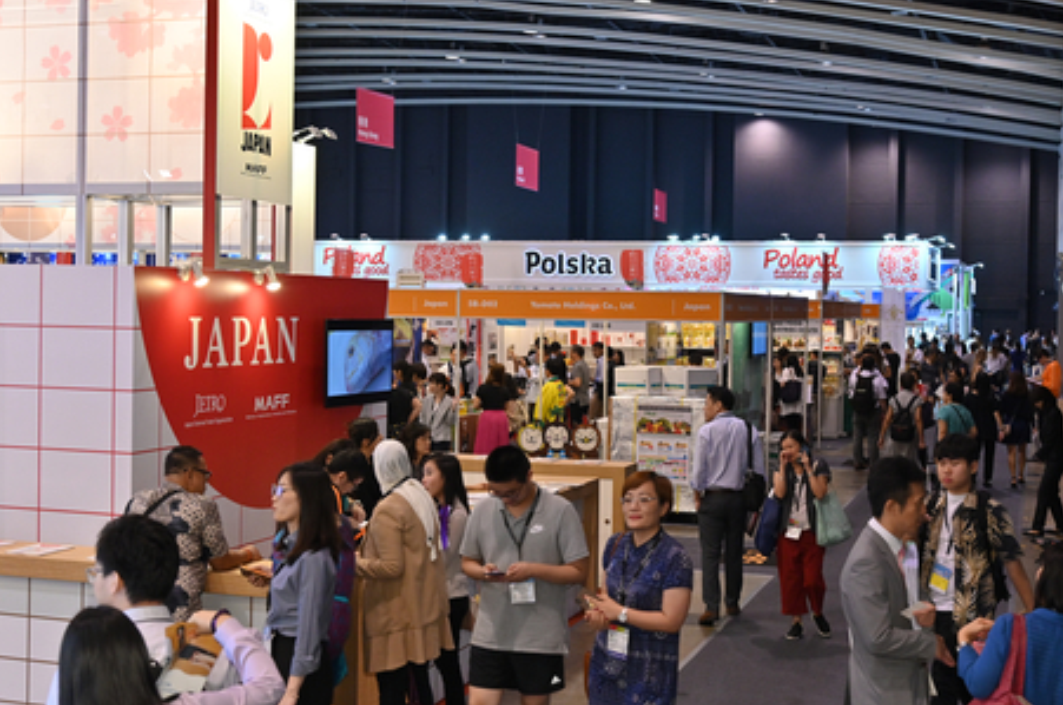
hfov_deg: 40.4
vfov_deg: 27.4
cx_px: 544
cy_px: 334
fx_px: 1444
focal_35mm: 49
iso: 1600
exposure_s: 1/125
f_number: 5
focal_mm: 46
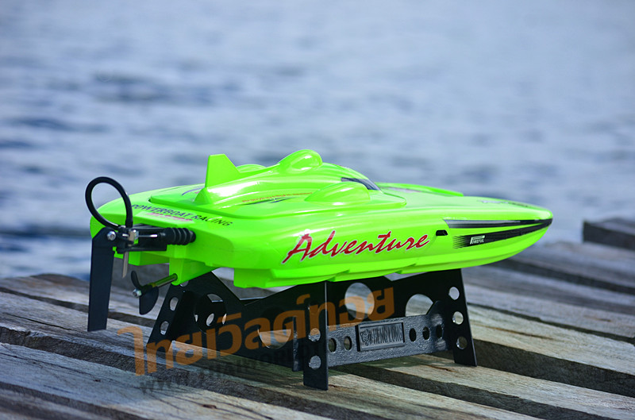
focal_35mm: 108
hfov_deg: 19.0
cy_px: 210
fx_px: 1900
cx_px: 318
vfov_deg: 12.6
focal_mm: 72
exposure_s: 1/640
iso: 100
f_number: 5.6
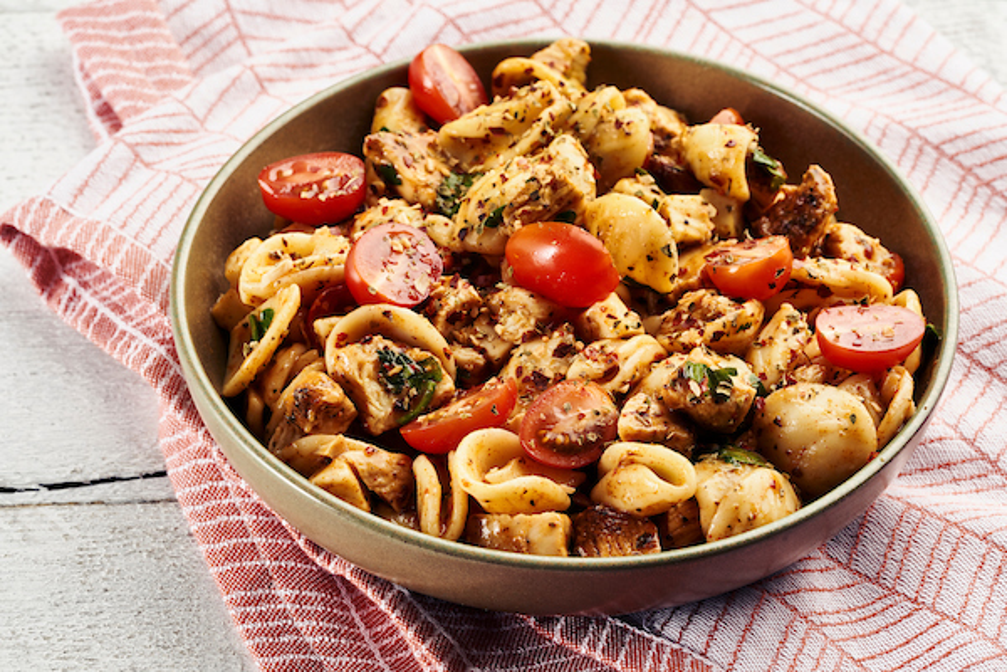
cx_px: 504
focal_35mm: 90
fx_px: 2517
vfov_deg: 15.2
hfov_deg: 22.6
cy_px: 336
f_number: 11
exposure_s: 1/125
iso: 250
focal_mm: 90
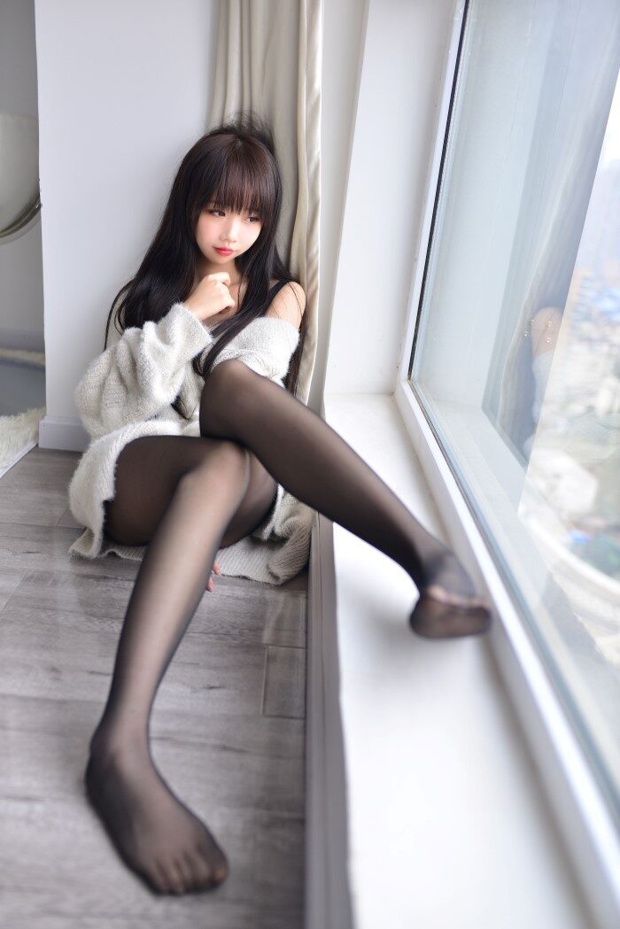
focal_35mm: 28
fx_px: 723
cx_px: 310
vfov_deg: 65.5
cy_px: 464
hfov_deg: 46.4
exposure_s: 1/60
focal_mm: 28
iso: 200
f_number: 2
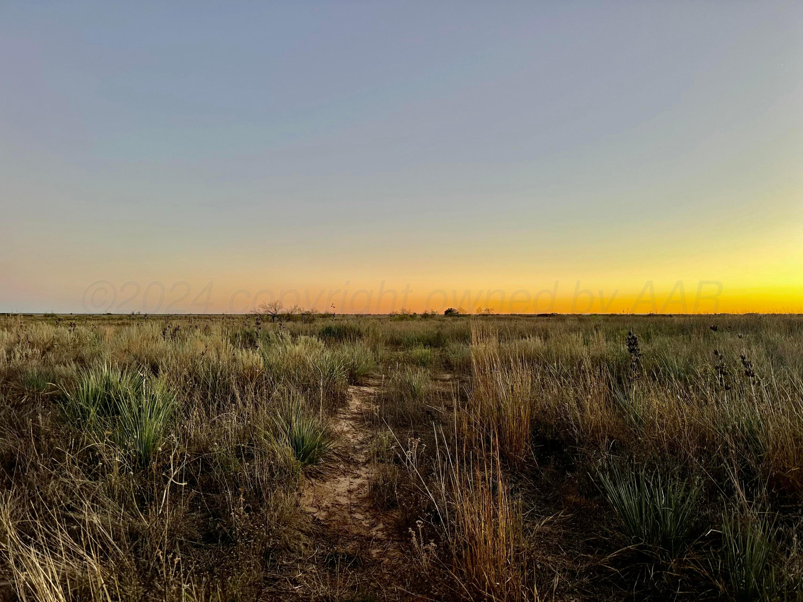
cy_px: 301
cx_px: 402
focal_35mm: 24
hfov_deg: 71.6
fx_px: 557
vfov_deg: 56.8
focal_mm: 6.86
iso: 80
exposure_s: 1/121
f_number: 1.78
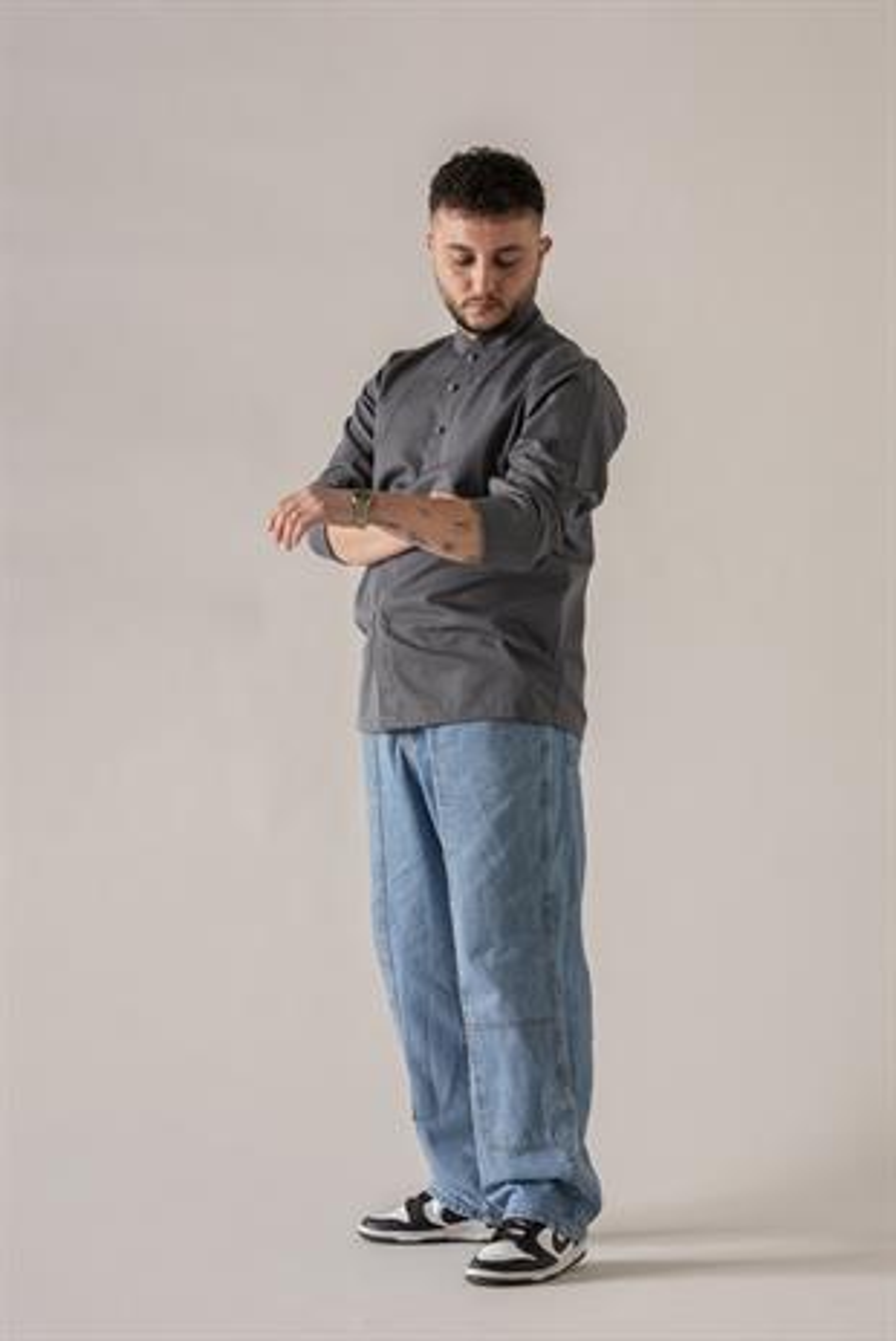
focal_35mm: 112
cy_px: 670
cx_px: 448
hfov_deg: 12.3
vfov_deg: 18.2
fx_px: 4175
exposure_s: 1/160
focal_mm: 112
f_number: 11
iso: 200
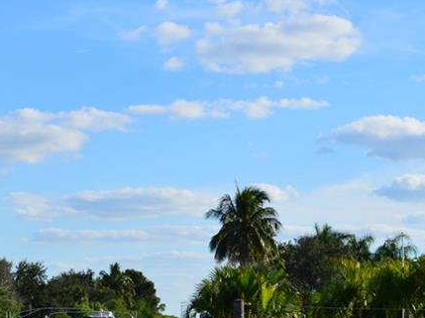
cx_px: 75
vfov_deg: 12.6
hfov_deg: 16.7
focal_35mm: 117
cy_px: 280
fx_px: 1435
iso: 400
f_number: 11
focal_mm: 34
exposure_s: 1/500
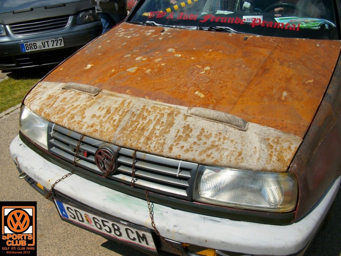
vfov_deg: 41.8
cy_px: 128
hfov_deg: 54.0
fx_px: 335
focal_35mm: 34
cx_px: 170
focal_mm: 5.7
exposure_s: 1/577
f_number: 5.5
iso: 80
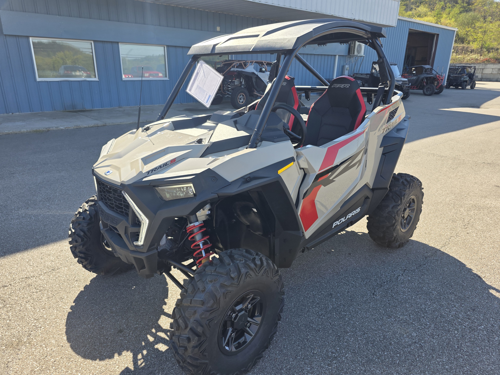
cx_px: 250
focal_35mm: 23
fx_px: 332
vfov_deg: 58.9
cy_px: 188
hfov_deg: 73.9
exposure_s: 1/2579
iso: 80
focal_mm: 6.3
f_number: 1.7
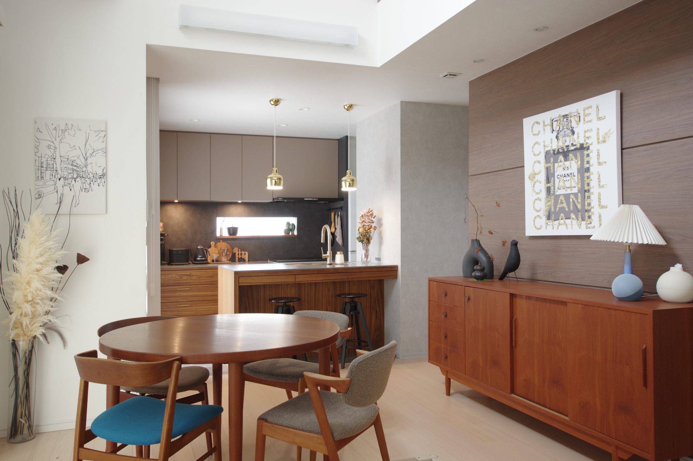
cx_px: 346
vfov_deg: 43.5
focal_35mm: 30
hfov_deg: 62.0
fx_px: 577
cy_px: 230
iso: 800
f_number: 6.3
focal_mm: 20
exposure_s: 1/10
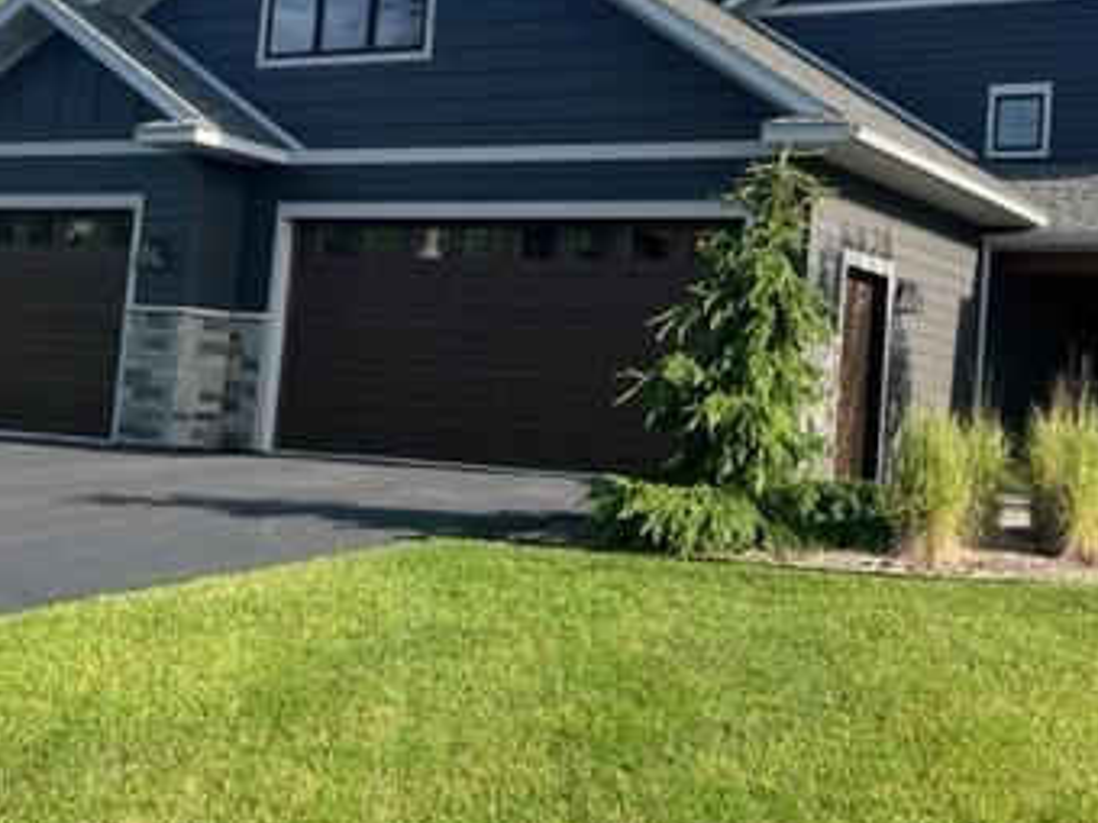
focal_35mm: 49
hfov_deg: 37.7
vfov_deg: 29.5
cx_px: 849
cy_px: 278
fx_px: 1554
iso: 50
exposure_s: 1/1309
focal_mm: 5.1
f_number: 1.6
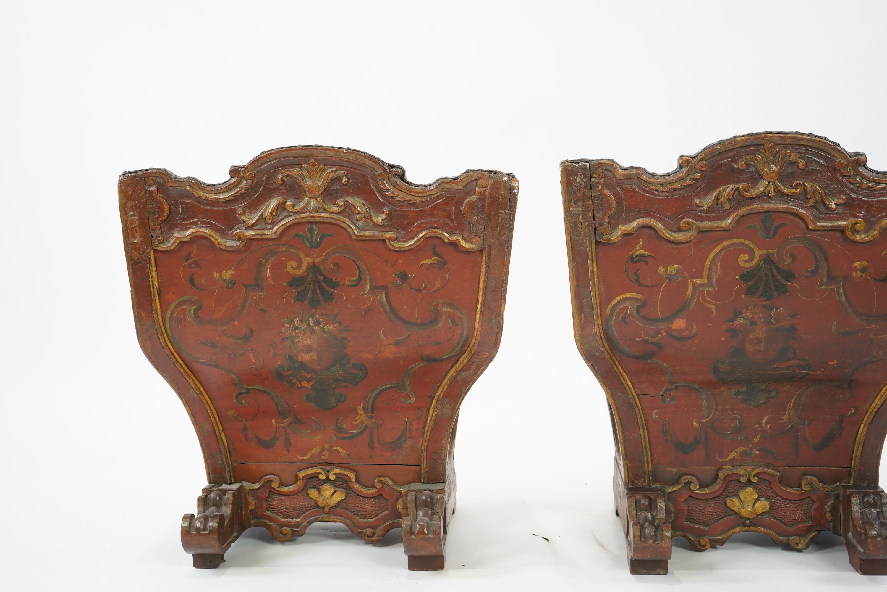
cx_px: 444
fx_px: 1084
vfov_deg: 30.5
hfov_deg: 44.5
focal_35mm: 44
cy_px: 296
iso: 800
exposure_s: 1/60
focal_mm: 44
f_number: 5
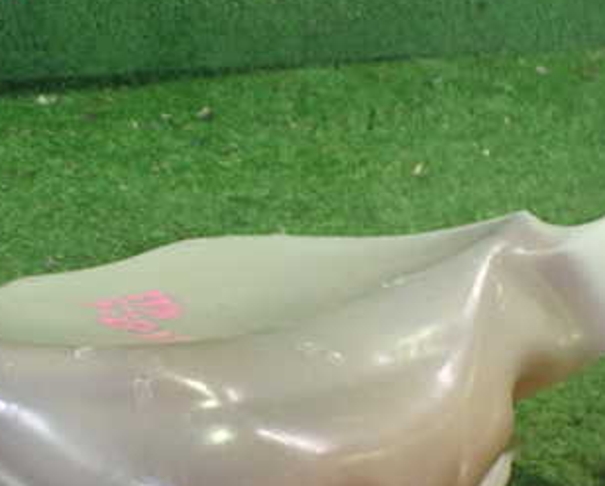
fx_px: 1022
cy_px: 399
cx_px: 246
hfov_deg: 32.9
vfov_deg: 26.2
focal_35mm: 57
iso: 800
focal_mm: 5.4
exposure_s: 1/40
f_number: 2.3
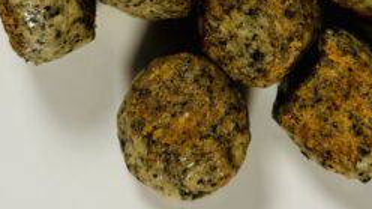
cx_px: 252
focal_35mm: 108
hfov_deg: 19.8
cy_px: -126
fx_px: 1064
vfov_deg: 10.7
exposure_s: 1/294
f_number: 1.78
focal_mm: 6.76
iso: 80
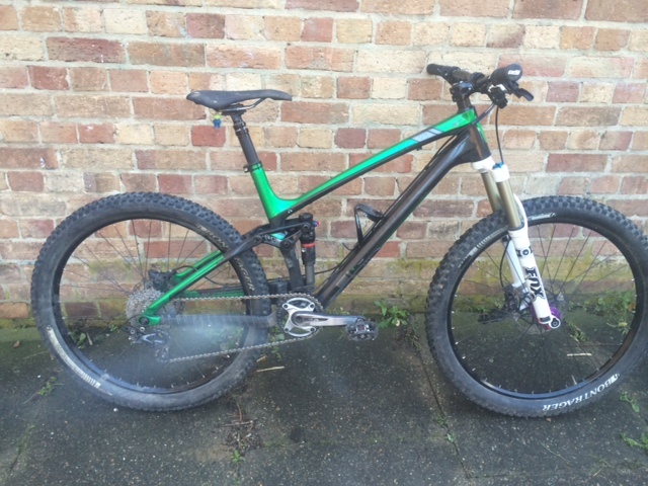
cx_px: 324
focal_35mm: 30
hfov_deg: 60.0
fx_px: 562
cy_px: 243
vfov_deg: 46.8
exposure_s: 1/30
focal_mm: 4.12
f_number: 2.2
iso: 40
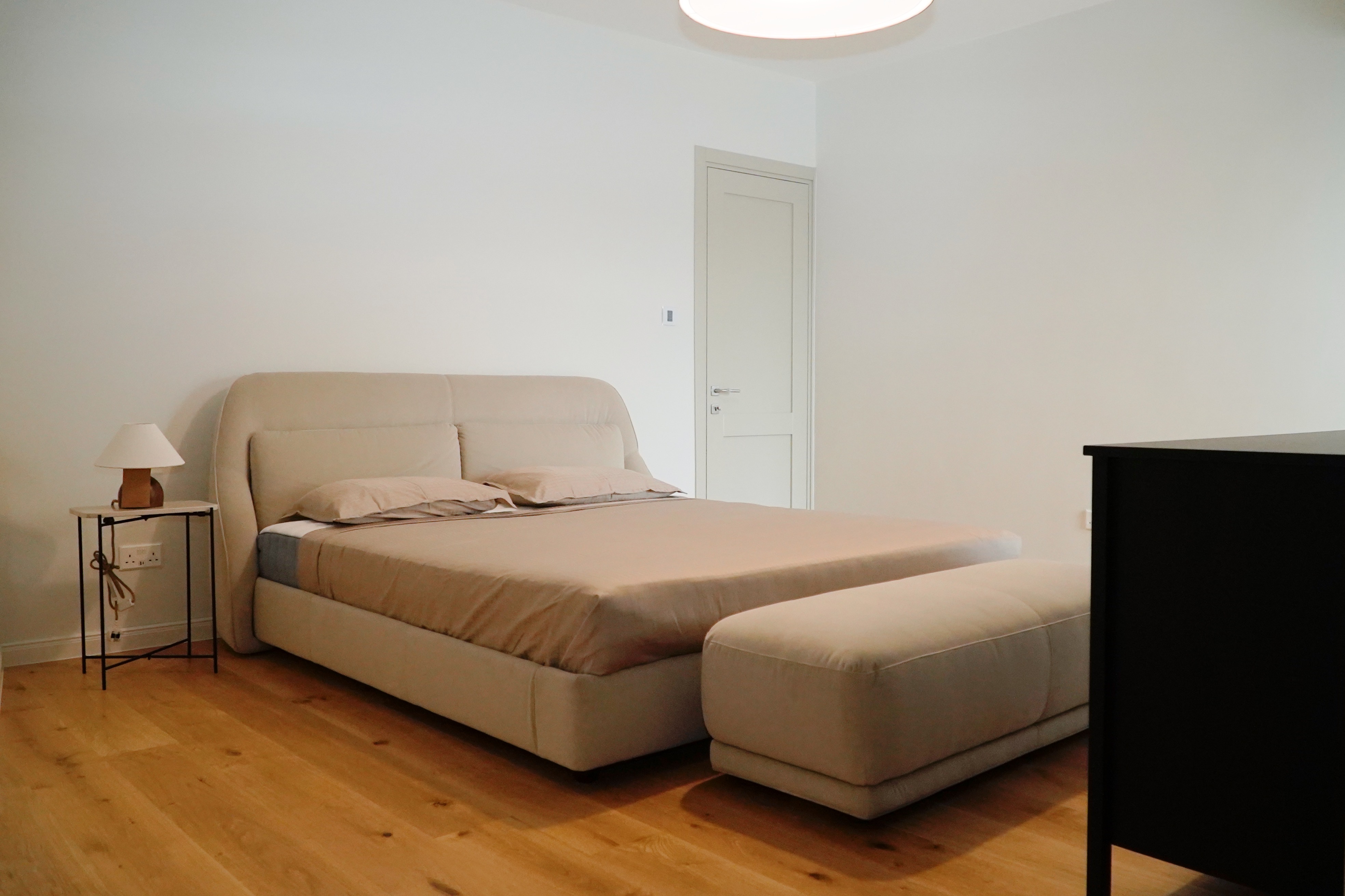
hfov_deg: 67.4
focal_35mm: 27
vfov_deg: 47.9
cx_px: 672
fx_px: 1009
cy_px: 448
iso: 4000
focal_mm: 18
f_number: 4
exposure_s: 1/160
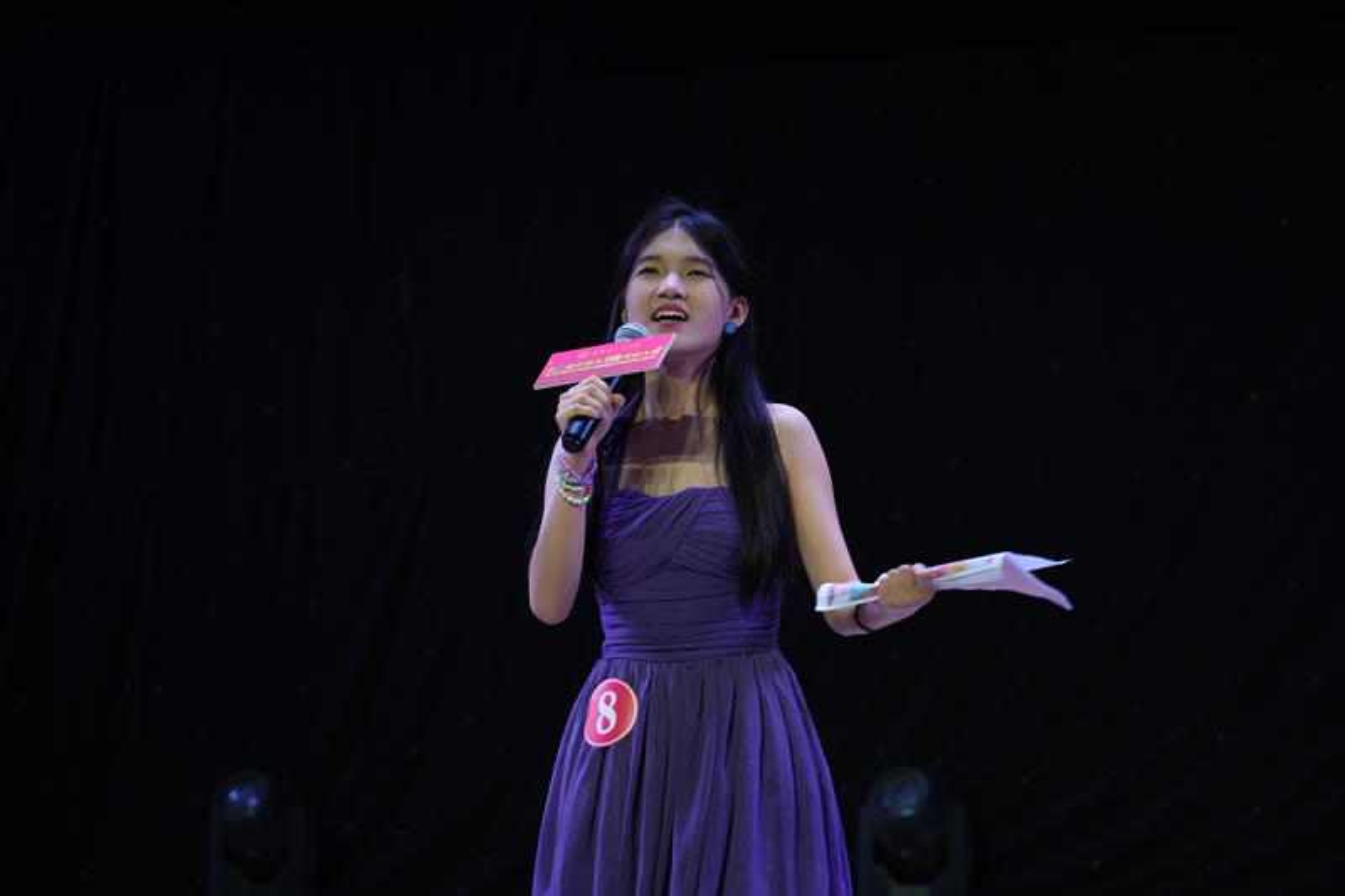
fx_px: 3922
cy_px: 448
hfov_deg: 19.5
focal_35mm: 105
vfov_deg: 13.0
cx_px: 672
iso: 250
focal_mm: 105
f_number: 4
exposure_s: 1/160
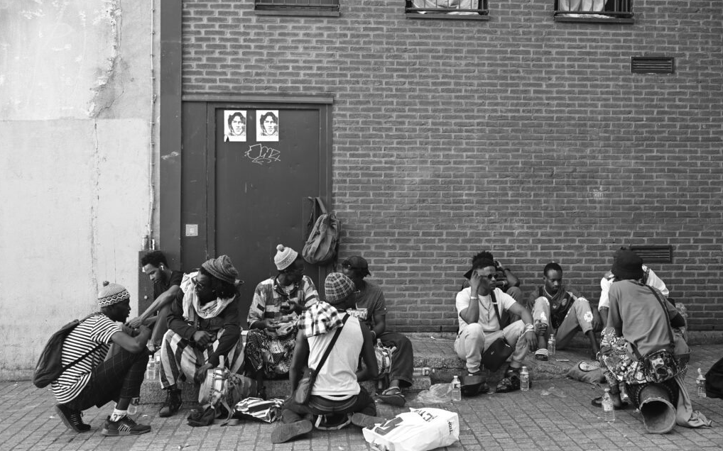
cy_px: 239
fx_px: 808
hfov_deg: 48.2
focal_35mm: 41
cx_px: 360
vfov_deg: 31.2
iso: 200
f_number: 4.5
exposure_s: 1/80
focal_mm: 40
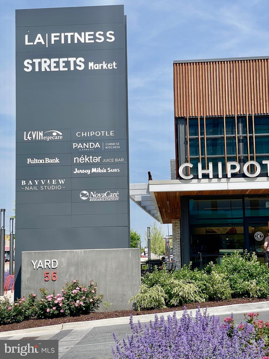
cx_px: 134
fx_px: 663
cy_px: 180
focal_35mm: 64
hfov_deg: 22.9
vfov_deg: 30.3
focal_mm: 7.5
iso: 20
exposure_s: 1/1033
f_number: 2.2
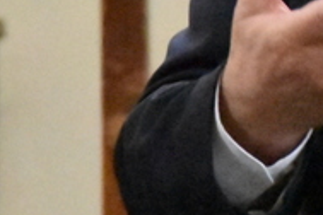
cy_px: -143
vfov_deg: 0.8
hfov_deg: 1.3
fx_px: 14561
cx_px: 502
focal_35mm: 1623
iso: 18000
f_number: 5.6
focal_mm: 170
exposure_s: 1/250
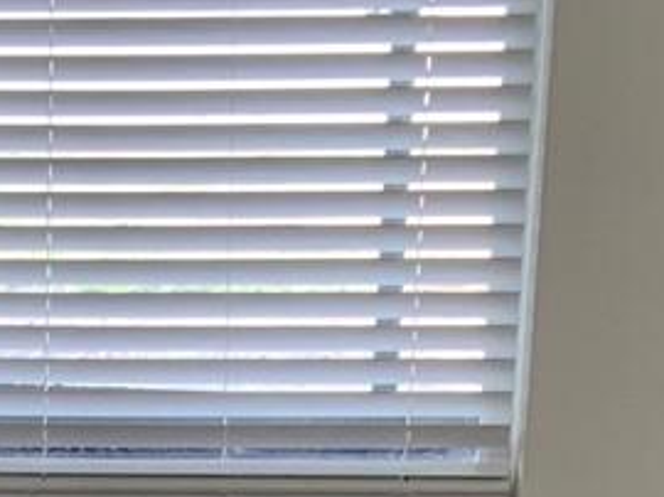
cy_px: 864
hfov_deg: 11.3
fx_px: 3296
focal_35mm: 172
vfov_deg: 8.3
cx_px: -148
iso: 64
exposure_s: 1/120
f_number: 1.8
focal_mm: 3
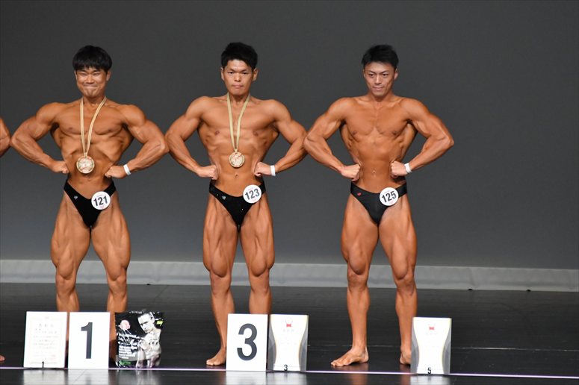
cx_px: 290
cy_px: 192
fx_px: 6028
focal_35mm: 375
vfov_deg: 3.7
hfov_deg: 5.5
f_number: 5.6
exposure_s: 1/400
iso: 5000
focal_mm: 250
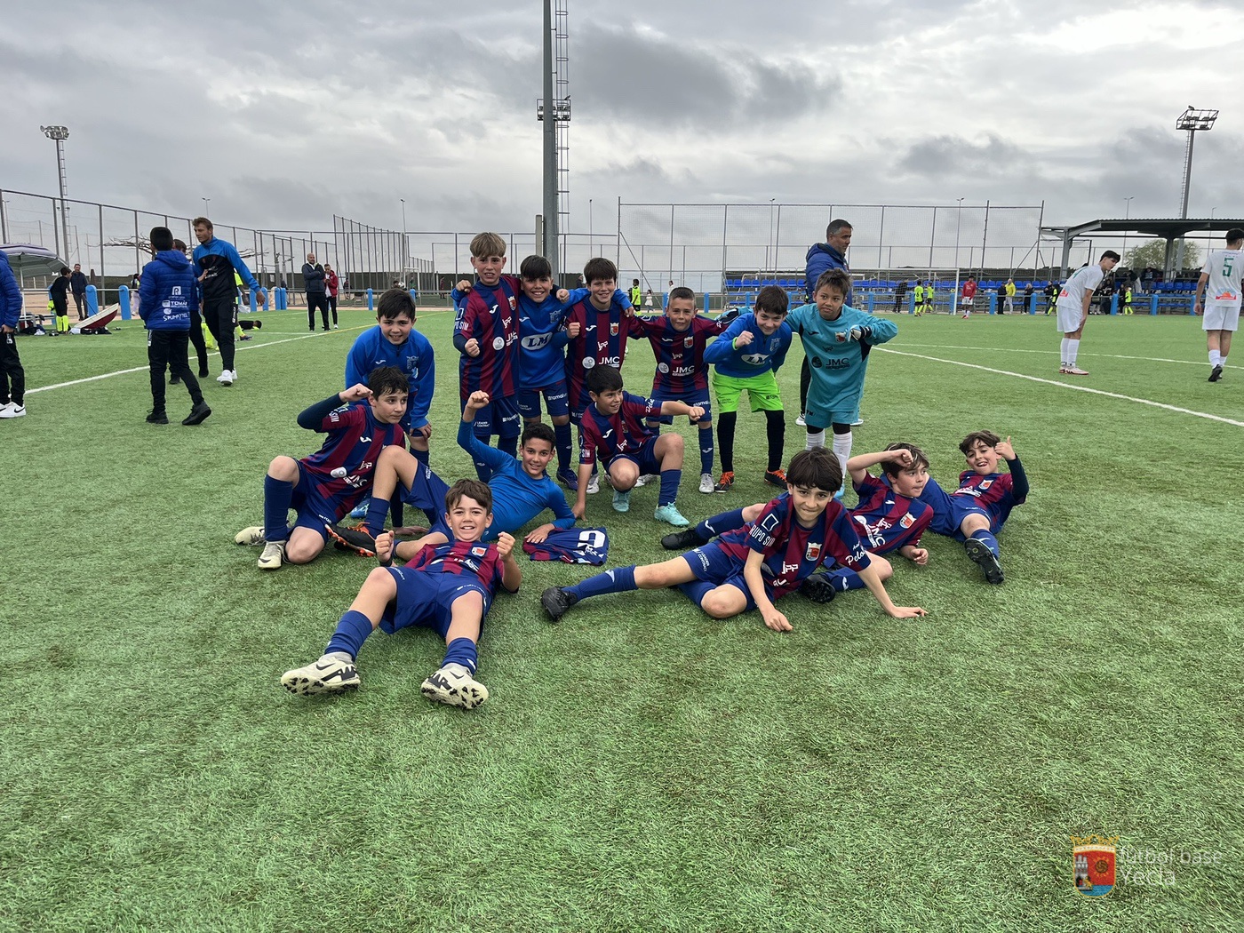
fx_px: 934
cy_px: 466
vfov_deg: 53.1
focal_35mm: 26
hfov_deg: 67.3
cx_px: 622
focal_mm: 5.1
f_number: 1.6
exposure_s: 1/1106
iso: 50
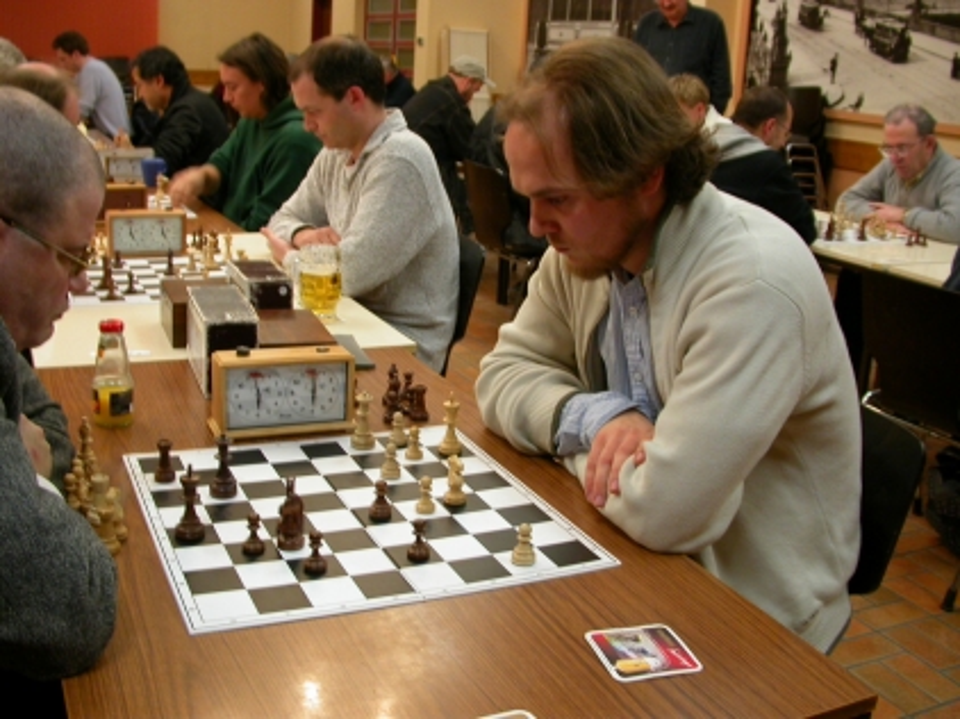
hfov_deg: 49.0
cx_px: 480
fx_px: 1053
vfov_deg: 37.7
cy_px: 360
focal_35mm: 38
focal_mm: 7.85
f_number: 2.6
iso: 100
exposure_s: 1/13.6
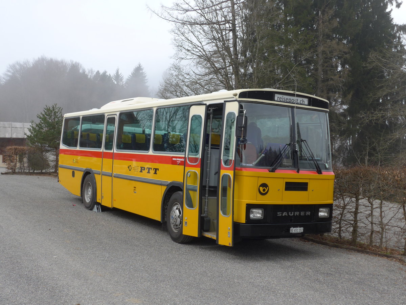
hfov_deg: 42.9
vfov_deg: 32.9
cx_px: 203
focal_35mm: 44
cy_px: 152
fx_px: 516
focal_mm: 9
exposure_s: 1/1000
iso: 80
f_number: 2.8
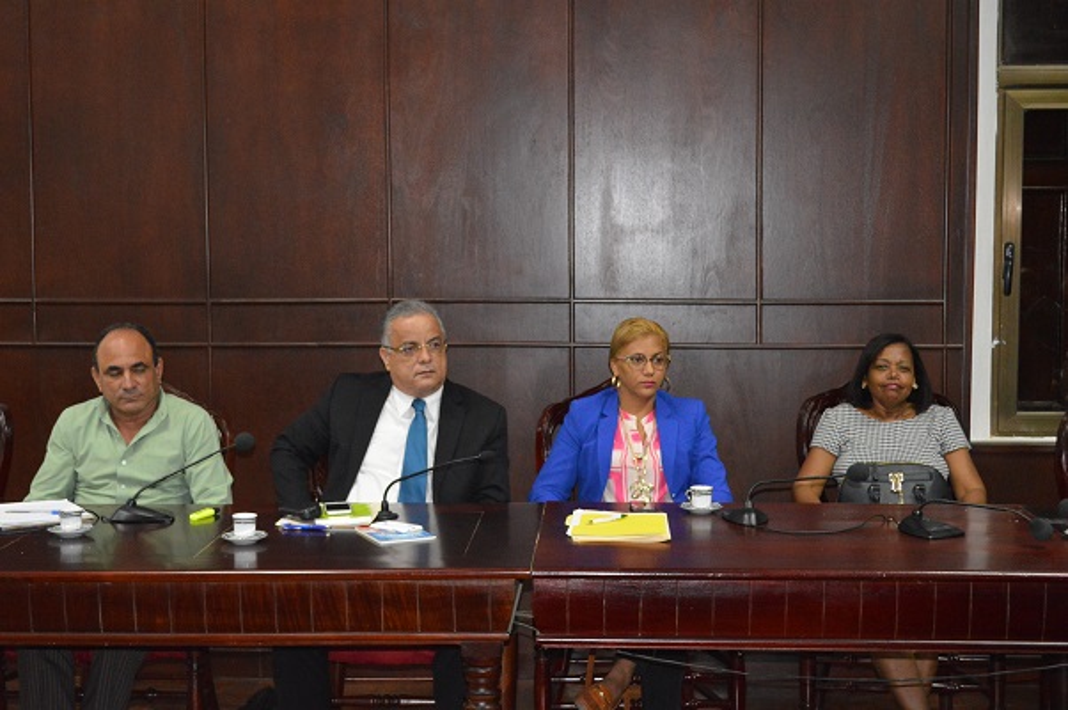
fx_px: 1556
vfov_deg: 25.7
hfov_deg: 37.9
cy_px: 355
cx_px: 534
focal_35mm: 52
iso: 3200
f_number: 5
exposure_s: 1/60
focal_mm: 35
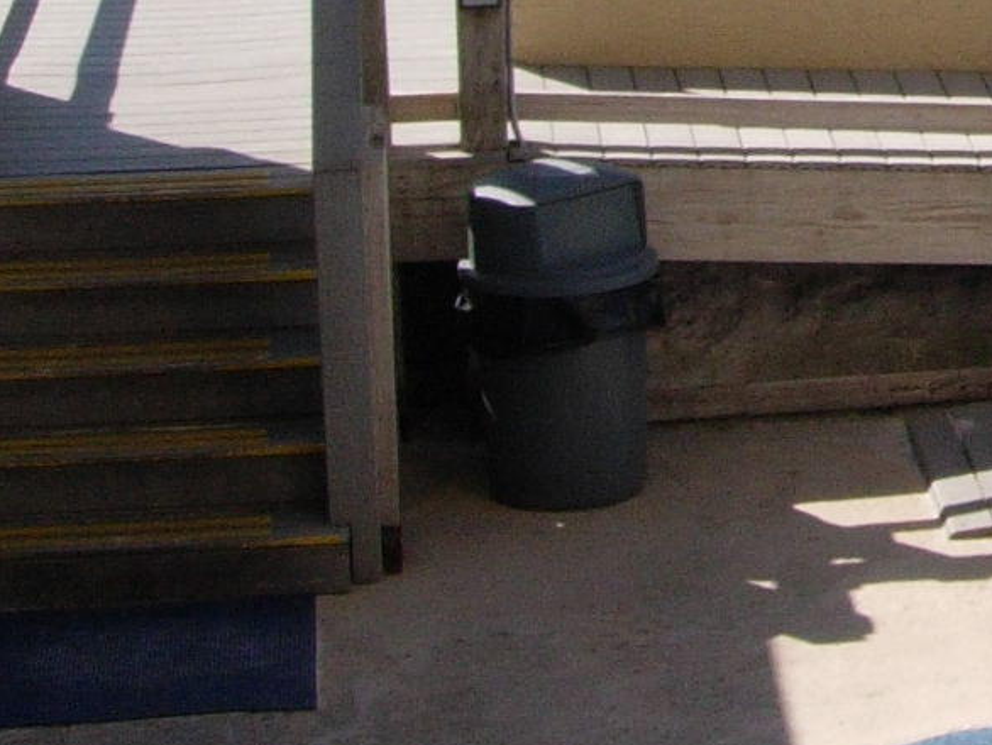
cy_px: -659
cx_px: 1866
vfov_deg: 8.5
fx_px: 4816
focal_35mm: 168
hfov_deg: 10.9
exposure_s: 1/790
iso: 79
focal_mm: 7.8
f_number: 4.8
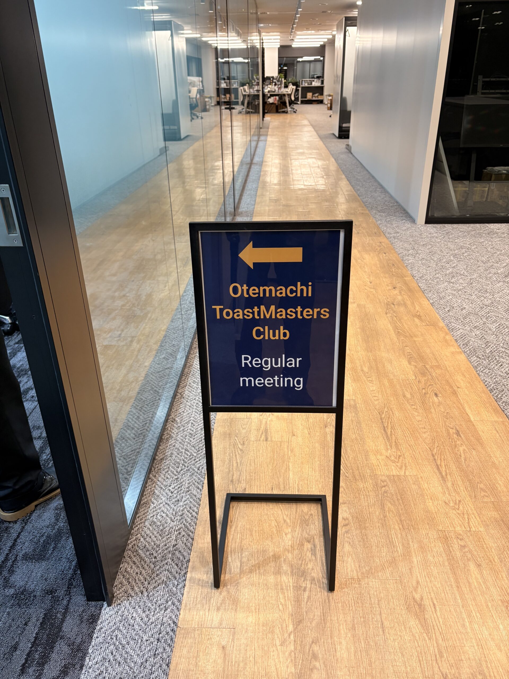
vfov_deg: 67.3
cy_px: 340
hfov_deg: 53.1
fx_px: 510
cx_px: 254
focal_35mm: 26
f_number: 1.6
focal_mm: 5.96
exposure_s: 1/122
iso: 125
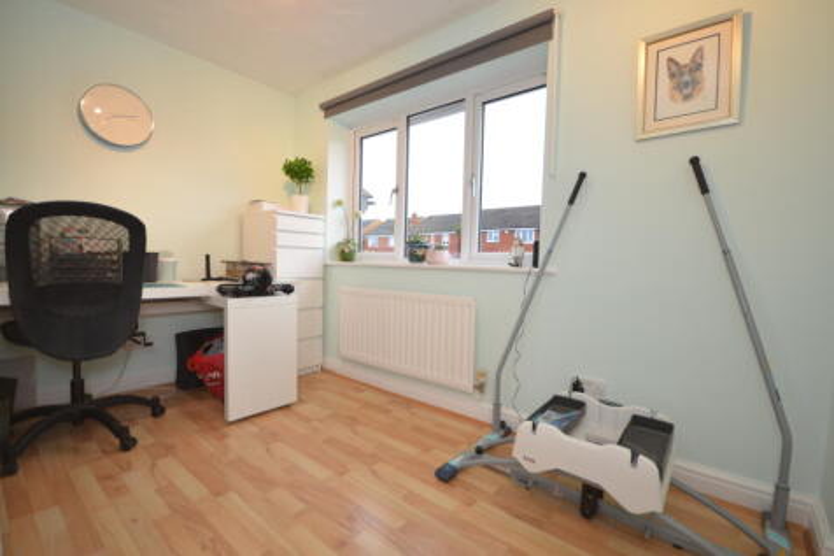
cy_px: 278
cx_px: 417
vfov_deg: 77.3
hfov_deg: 100.4
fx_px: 347
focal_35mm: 15
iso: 360
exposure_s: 1/60
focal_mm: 10
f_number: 4
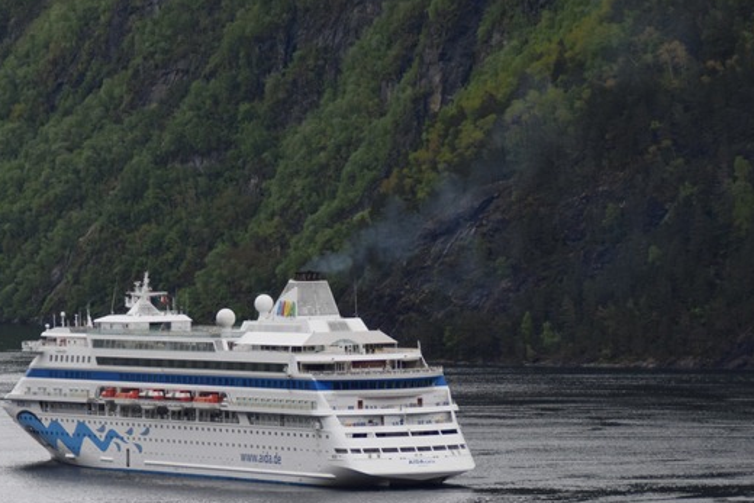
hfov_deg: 7.5
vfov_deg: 5.0
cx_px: 310
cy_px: 378
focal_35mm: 274
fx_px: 5739
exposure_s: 1/800
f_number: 7.1
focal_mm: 95
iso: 400
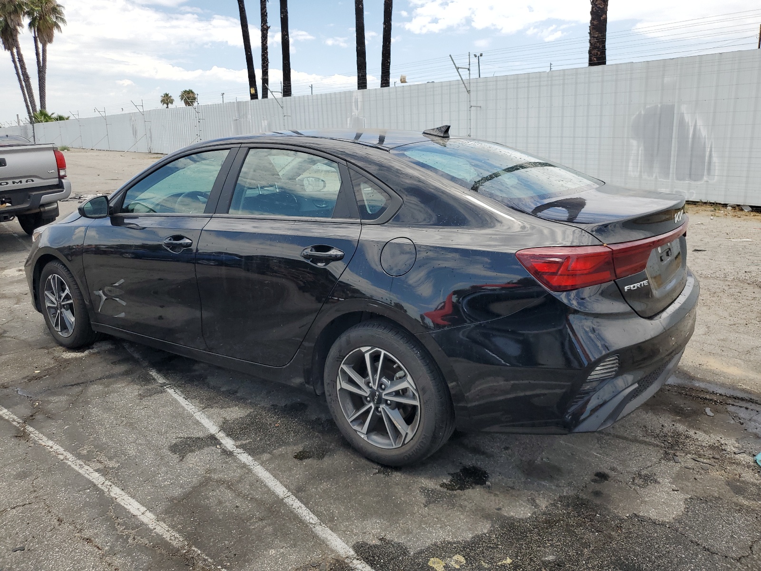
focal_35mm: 26
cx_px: 380
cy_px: 286
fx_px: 572
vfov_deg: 53.1
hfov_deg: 67.3
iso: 50
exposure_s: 1/2000
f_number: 1.5
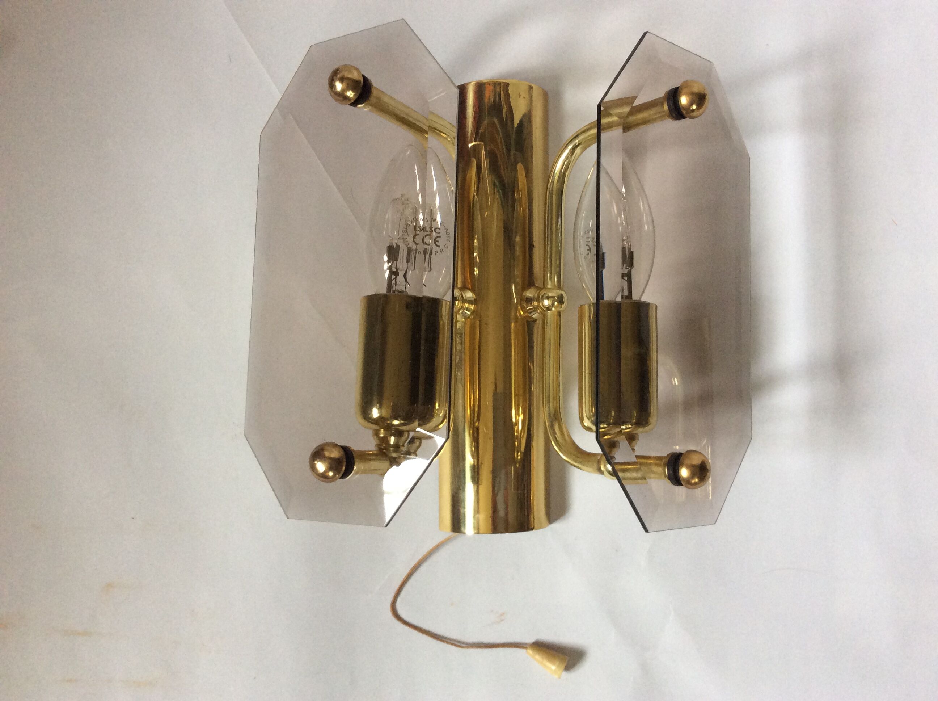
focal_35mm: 32
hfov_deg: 56.9
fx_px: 866
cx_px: 469
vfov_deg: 44.1
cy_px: 350
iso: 125
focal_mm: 3.3
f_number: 2.4
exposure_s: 1/25
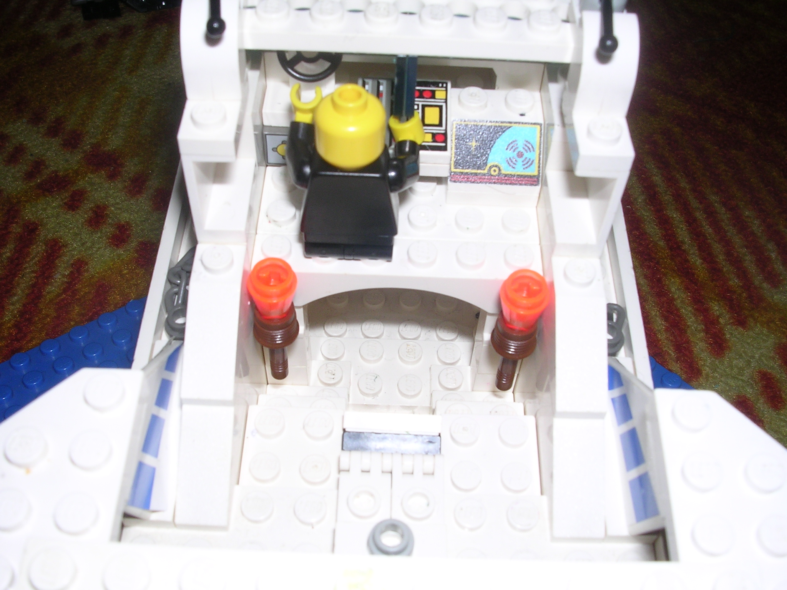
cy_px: 295
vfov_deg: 37.7
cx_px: 394
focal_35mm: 38
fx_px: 864
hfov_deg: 49.0
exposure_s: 1/60.1
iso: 100
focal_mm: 5.8
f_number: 5.6
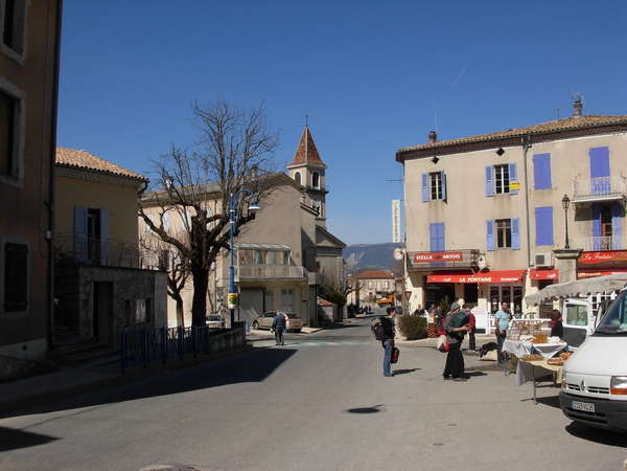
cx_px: 314
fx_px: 688
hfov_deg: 49.0
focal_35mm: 38
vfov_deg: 37.7
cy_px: 236
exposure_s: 1/995
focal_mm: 6.3
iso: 79
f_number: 4.9
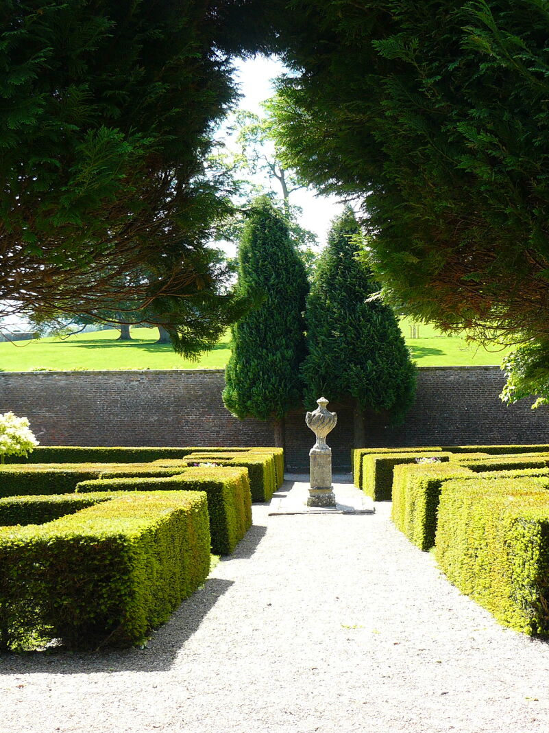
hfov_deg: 25.2
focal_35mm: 58
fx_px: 1226
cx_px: 307
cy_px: 370
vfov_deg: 33.2
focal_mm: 7.1
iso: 100
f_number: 4
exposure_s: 1/125
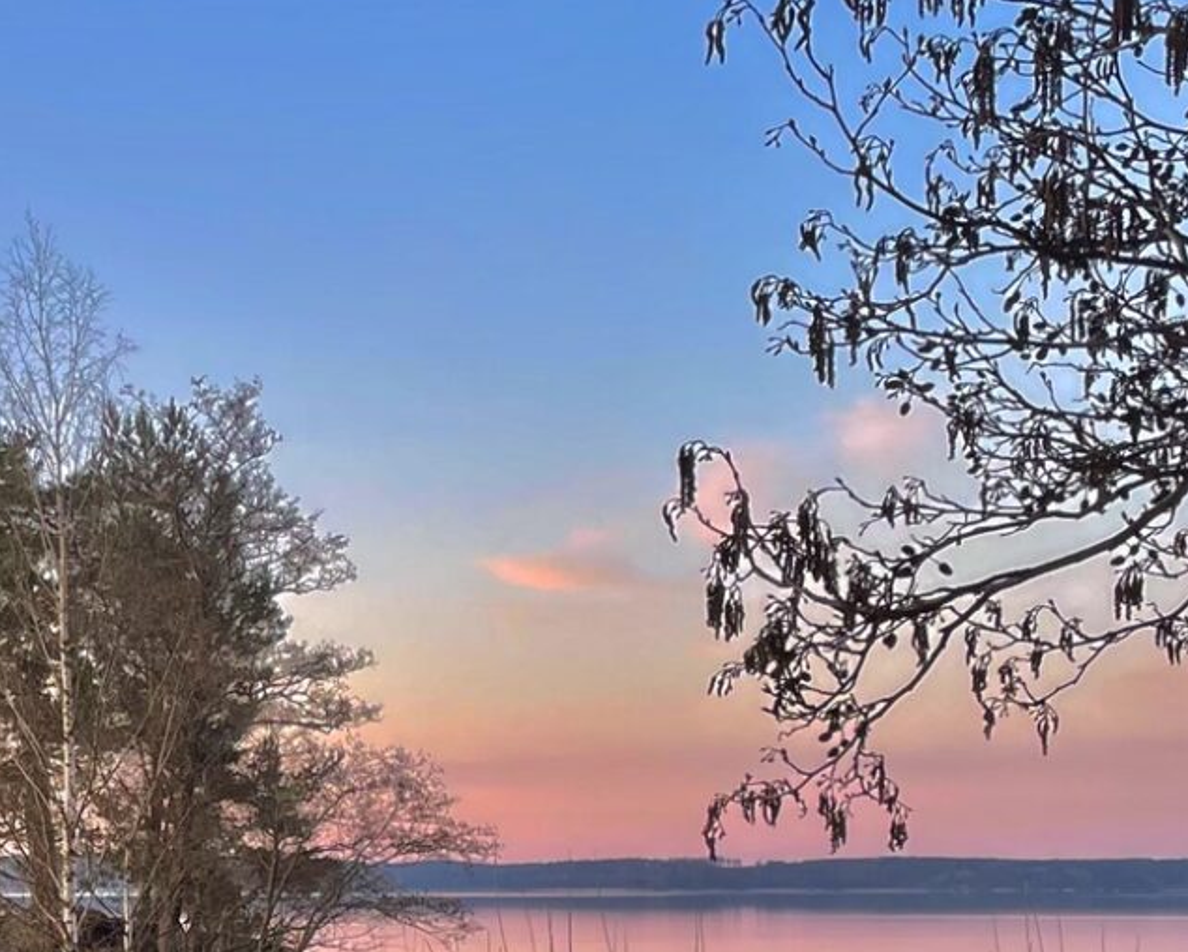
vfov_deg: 18.7
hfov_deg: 22.7
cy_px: 924
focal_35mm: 80
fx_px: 2815
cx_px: -51
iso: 40
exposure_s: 1/121
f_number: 1.6
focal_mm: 4.2
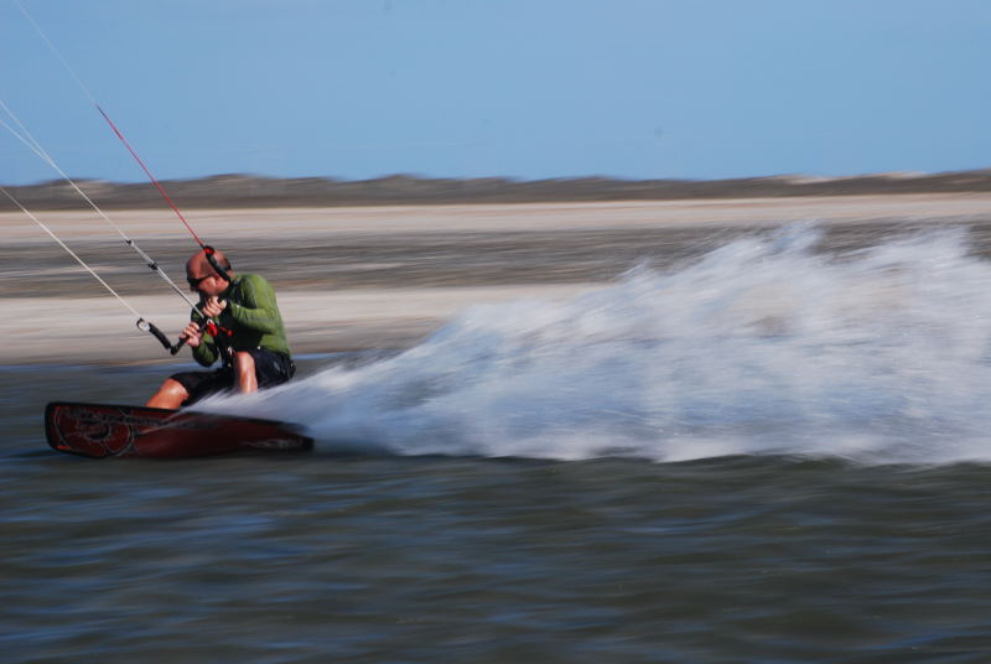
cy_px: 332
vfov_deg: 7.3
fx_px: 5169
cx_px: 496
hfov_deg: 11.0
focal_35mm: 188
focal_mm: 125
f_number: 16
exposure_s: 1/80
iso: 200
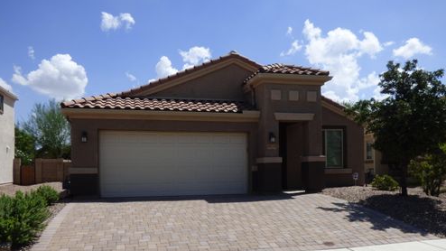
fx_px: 378
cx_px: 224
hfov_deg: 61.0
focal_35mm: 32
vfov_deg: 36.3
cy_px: 167
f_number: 3.2
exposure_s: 1/1600
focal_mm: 5.04
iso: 100
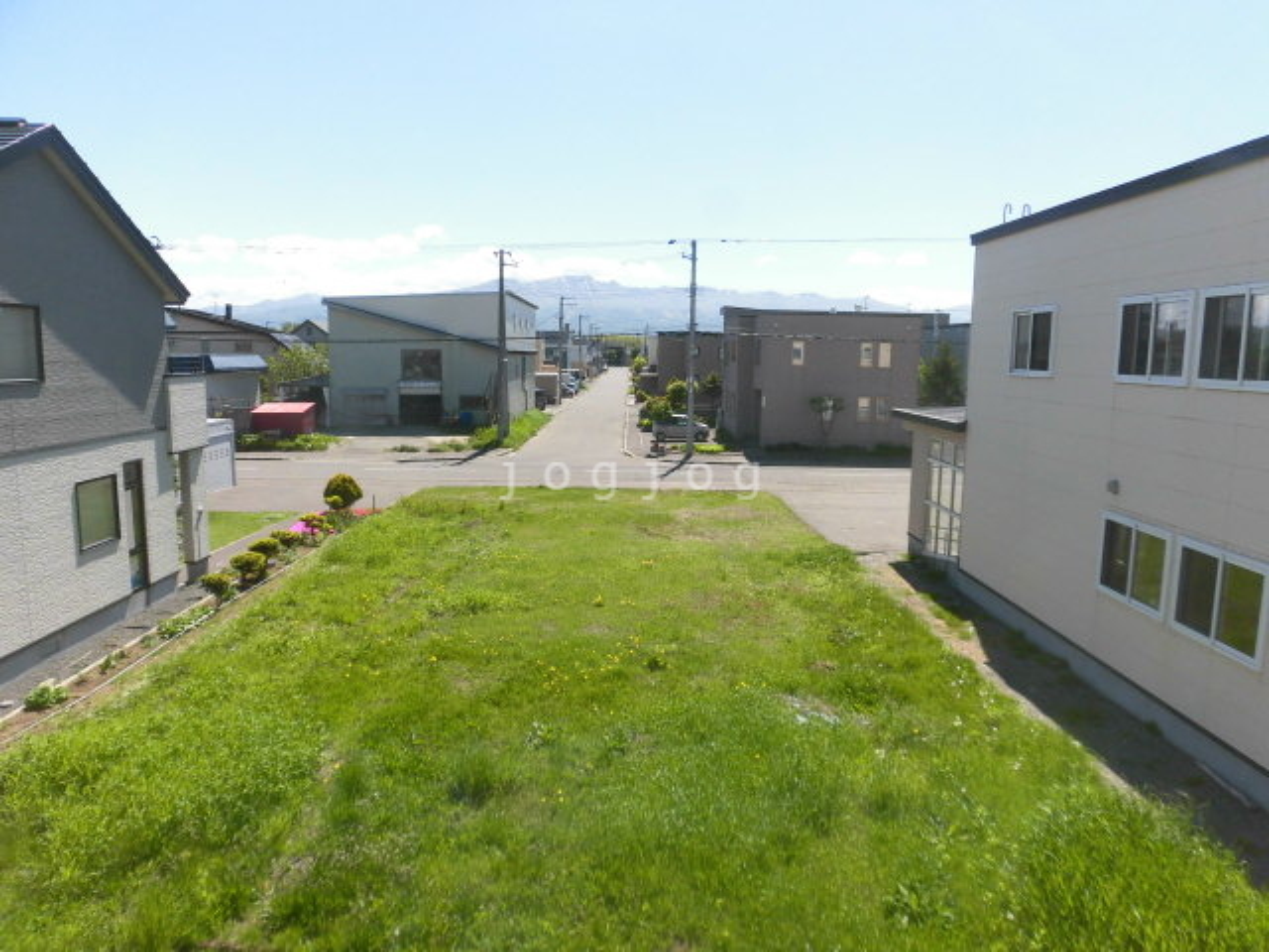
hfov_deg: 71.6
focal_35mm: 24
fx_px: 880
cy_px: 476
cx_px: 634
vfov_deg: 56.8
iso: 100
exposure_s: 1/800
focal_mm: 4.3
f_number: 3.1
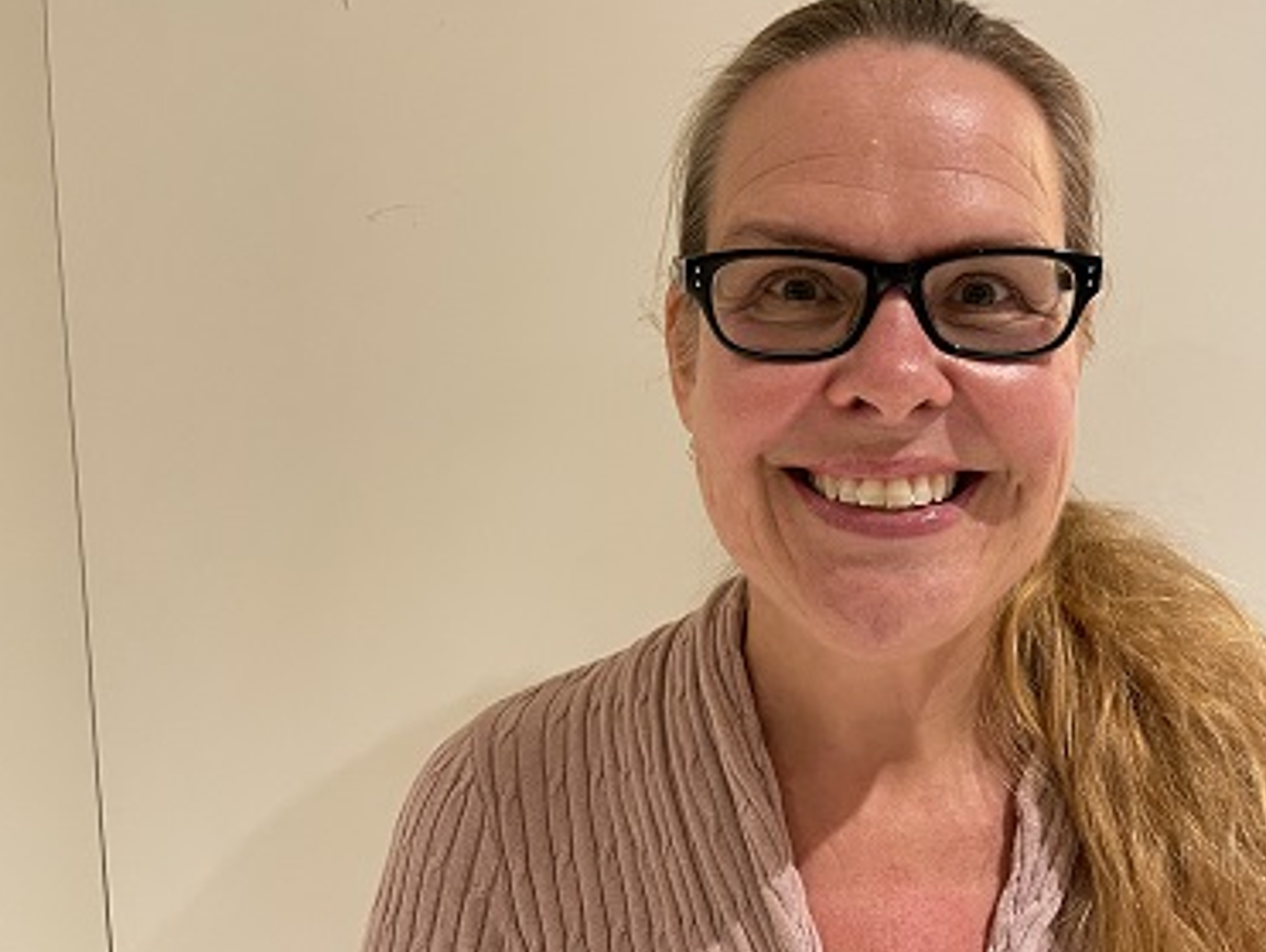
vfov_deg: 40.7
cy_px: 514
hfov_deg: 52.0
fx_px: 1281
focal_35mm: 35
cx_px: 802
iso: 500
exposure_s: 1/40
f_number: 1.6
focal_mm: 5.1
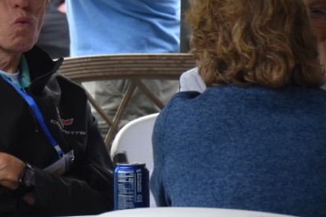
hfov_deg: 4.7
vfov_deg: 3.2
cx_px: -30
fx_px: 3930
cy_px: 23
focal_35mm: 434
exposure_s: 1/320
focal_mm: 105
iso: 400
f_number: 5.6
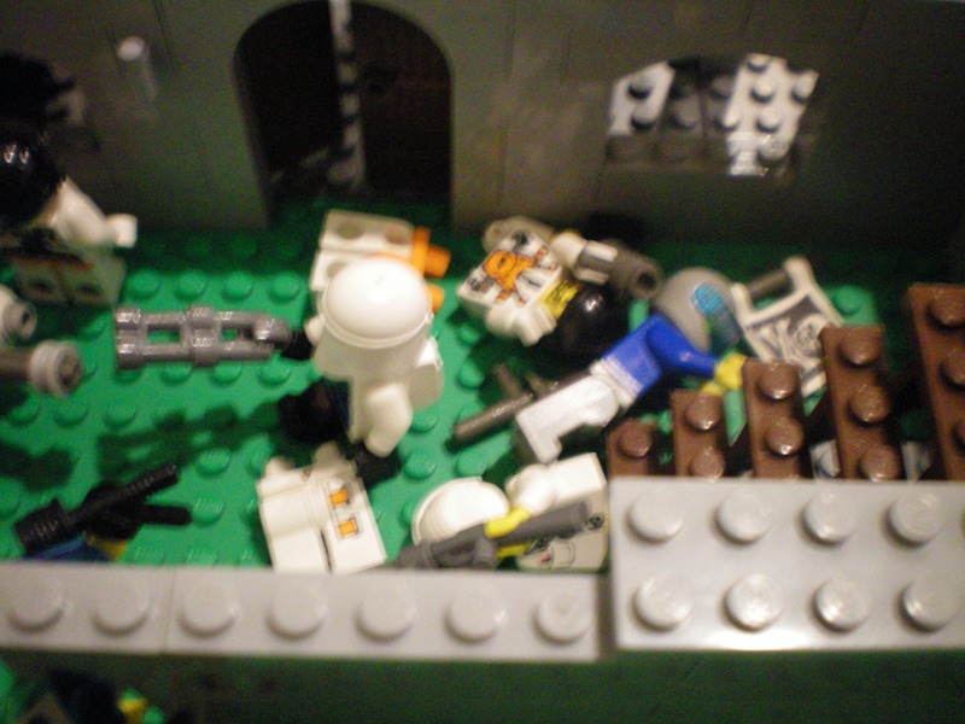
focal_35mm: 38
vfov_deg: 37.7
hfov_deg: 49.0
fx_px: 1059
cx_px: 482
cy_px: 362
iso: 400
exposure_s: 1/13
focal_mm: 6.3
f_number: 3.1
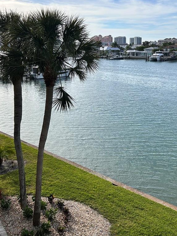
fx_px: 279
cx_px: 109
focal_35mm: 41
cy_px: 94
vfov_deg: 45.5
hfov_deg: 35.0
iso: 50
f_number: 1.5
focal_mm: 5.7
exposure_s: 1/5587
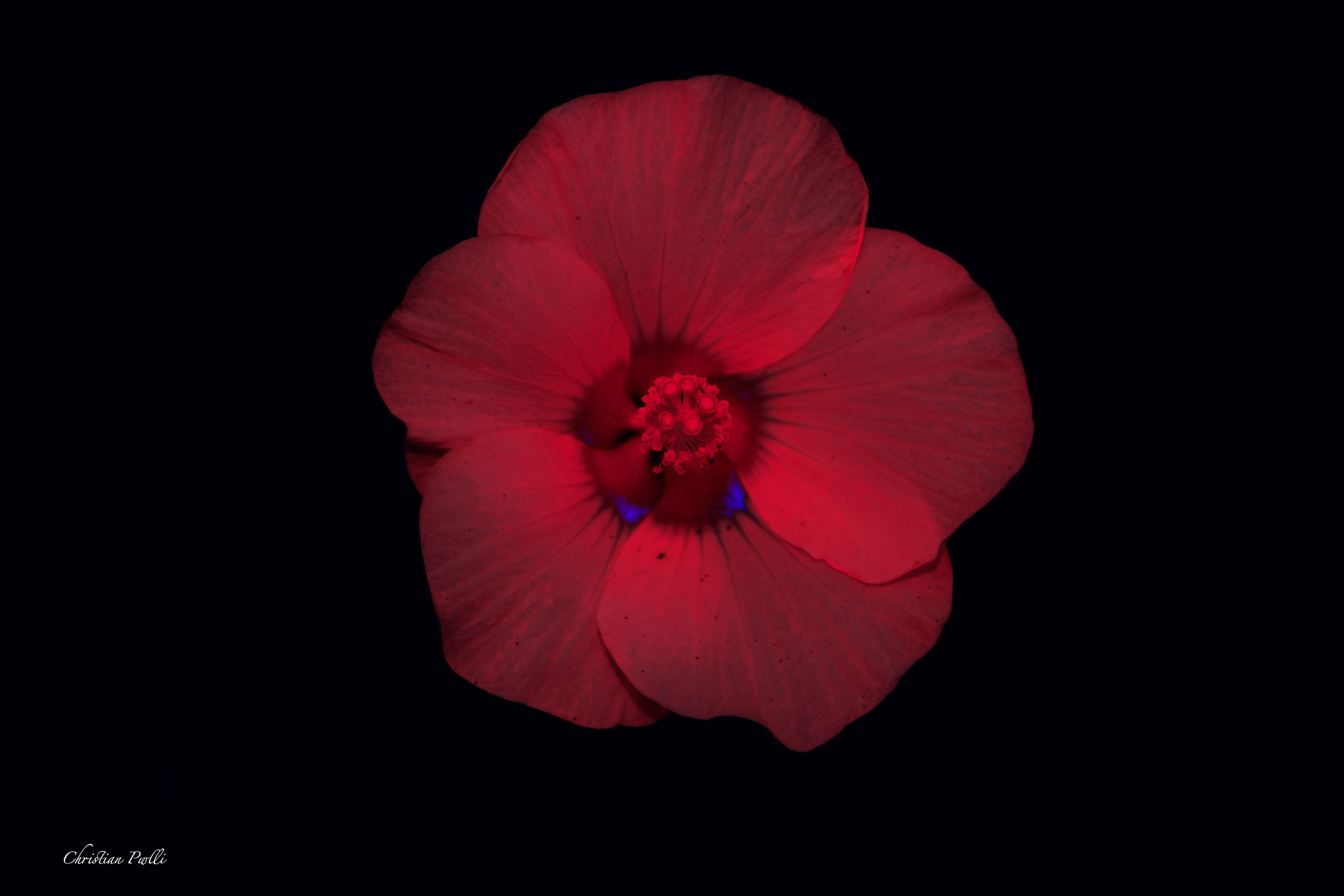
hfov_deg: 13.0
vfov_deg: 8.7
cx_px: 672
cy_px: 448
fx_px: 5880
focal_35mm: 158
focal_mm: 105
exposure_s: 1/125
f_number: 5.6
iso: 450
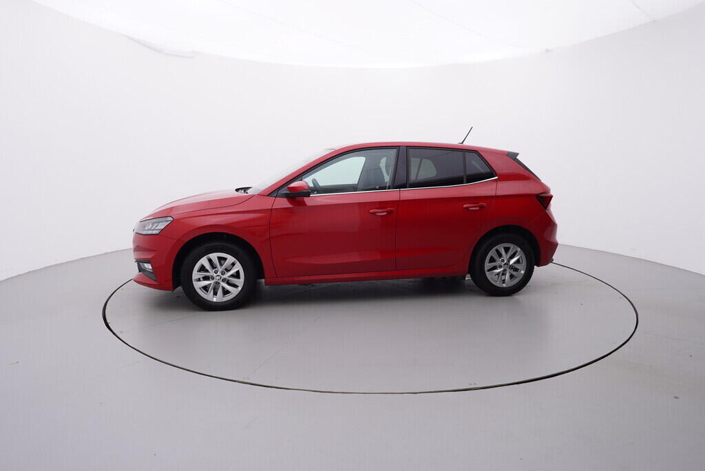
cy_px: 236
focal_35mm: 22
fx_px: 441
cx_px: 352
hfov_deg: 77.3
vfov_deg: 56.2
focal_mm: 15
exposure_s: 1/80
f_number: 5
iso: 200
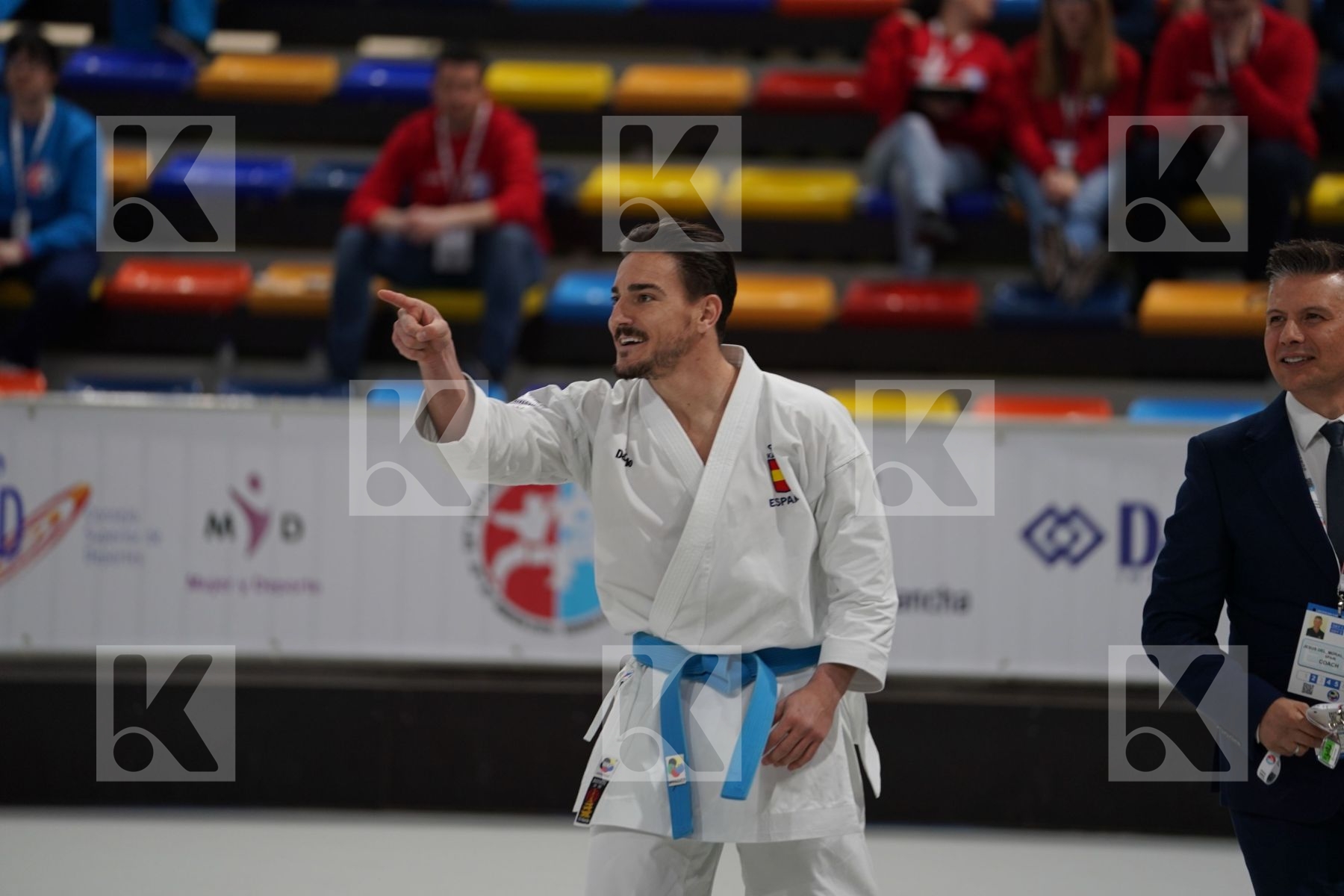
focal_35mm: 197
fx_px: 7354
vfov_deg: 7.0
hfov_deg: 10.4
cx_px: 672
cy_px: 448
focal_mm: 197
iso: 640
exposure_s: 1/500
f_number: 2.8
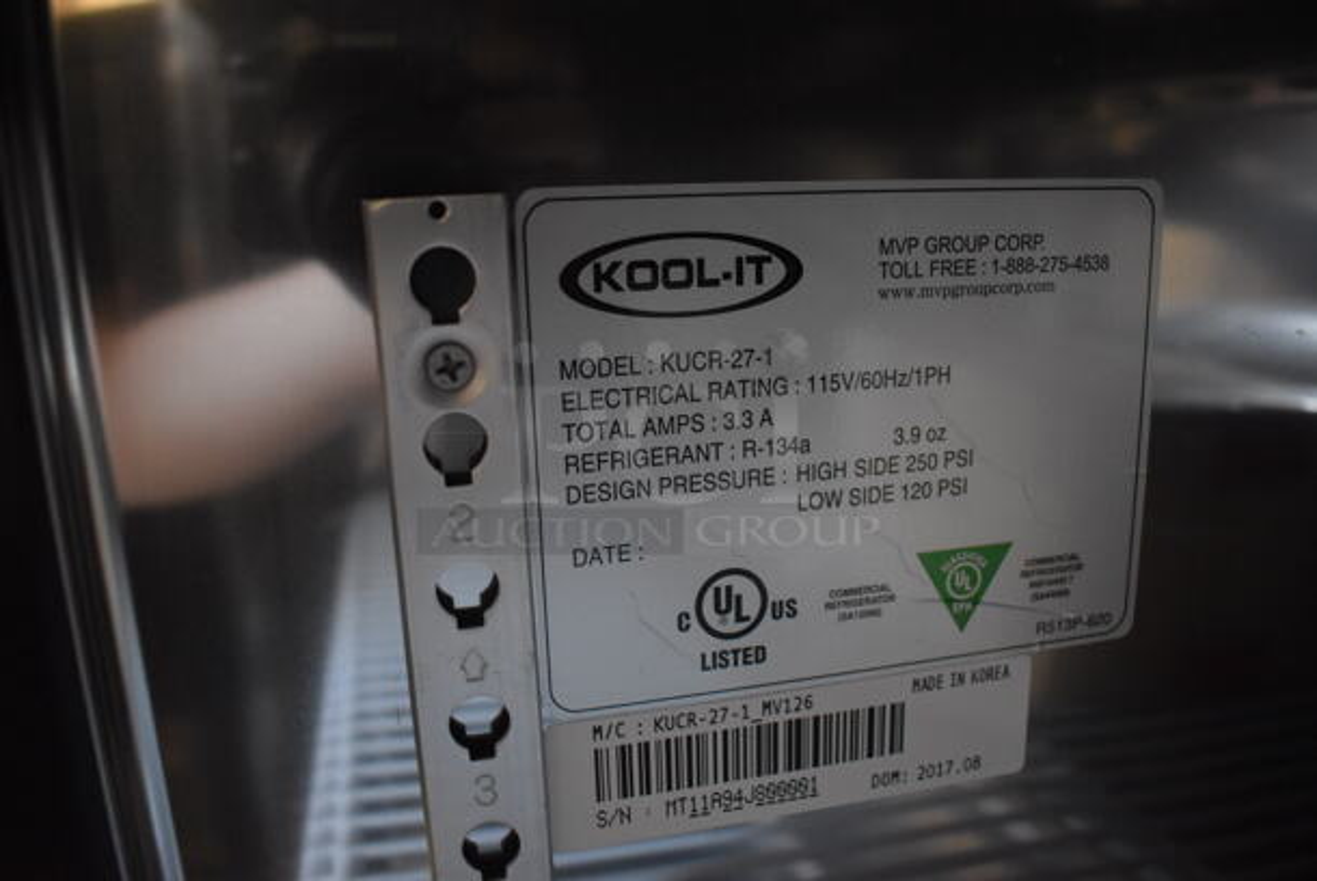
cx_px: 658
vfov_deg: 43.7
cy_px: 440
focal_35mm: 30
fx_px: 1099
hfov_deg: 61.9
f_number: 3.5
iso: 3200
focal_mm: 20
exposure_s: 1/40
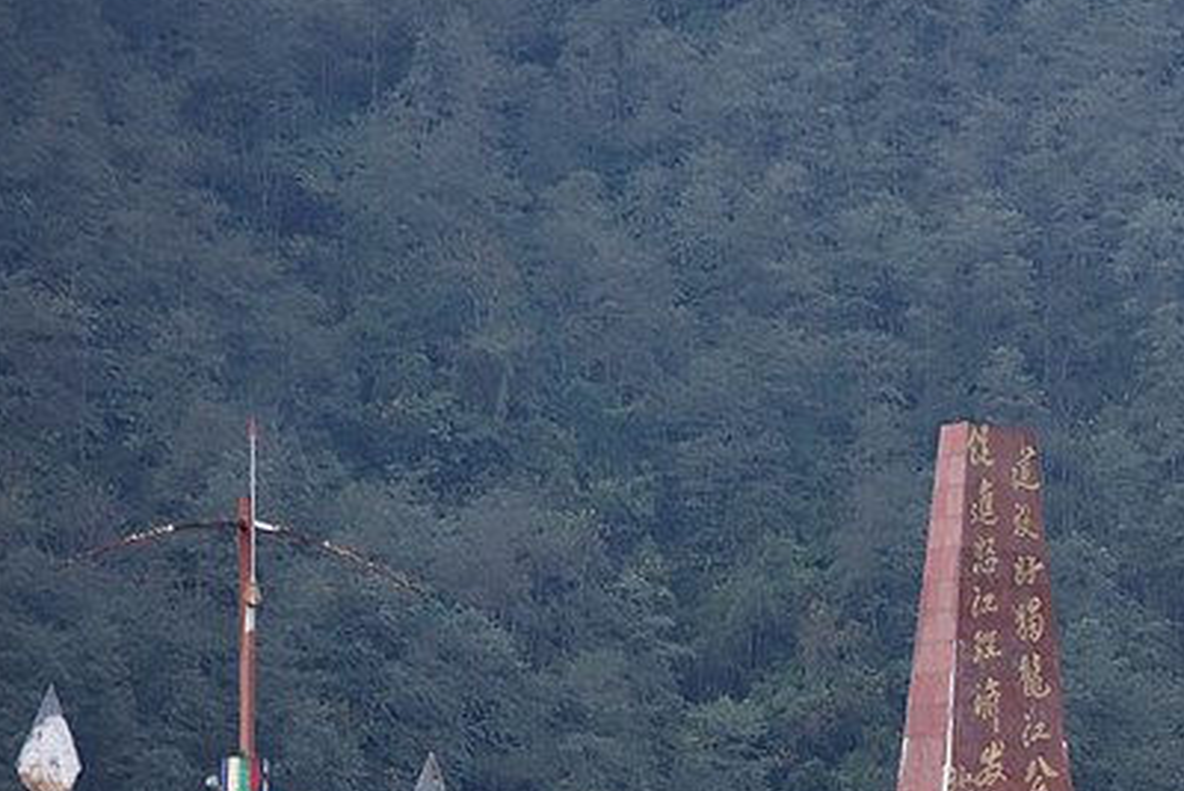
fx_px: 4737
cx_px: 1051
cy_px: 624
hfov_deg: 14.1
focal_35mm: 144
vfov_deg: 9.5
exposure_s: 1/13
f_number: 4
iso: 800
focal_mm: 26.89
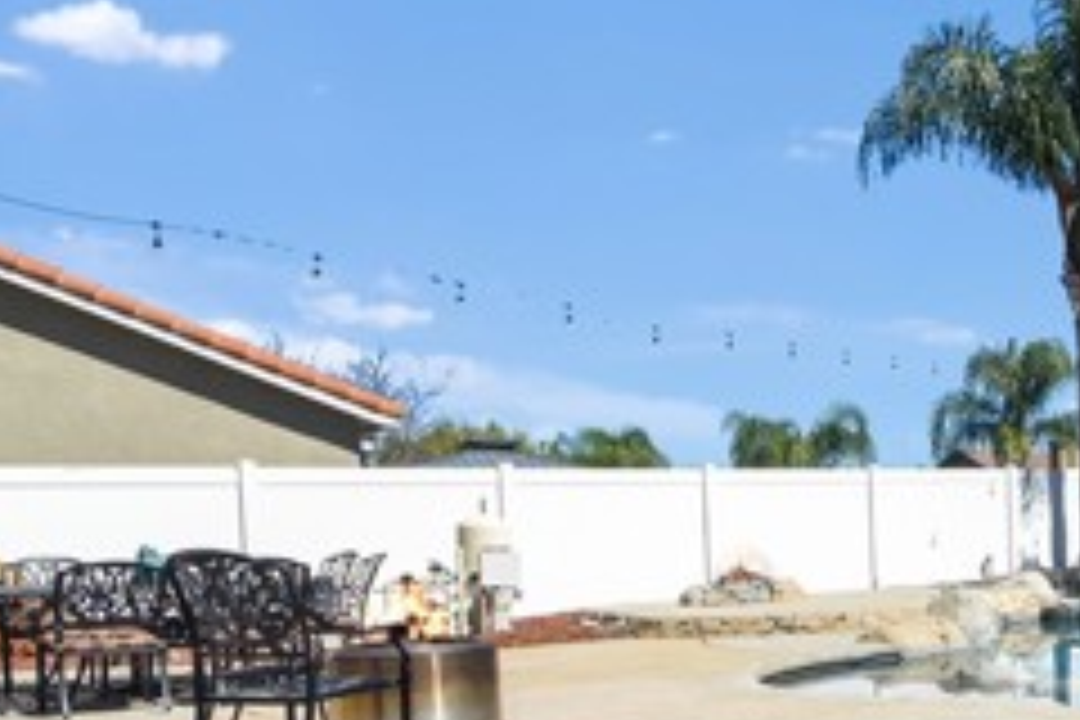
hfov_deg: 38.9
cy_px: 596
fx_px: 1200
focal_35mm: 40
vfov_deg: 32.3
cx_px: 1215
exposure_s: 1/500
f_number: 8
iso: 160
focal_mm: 10
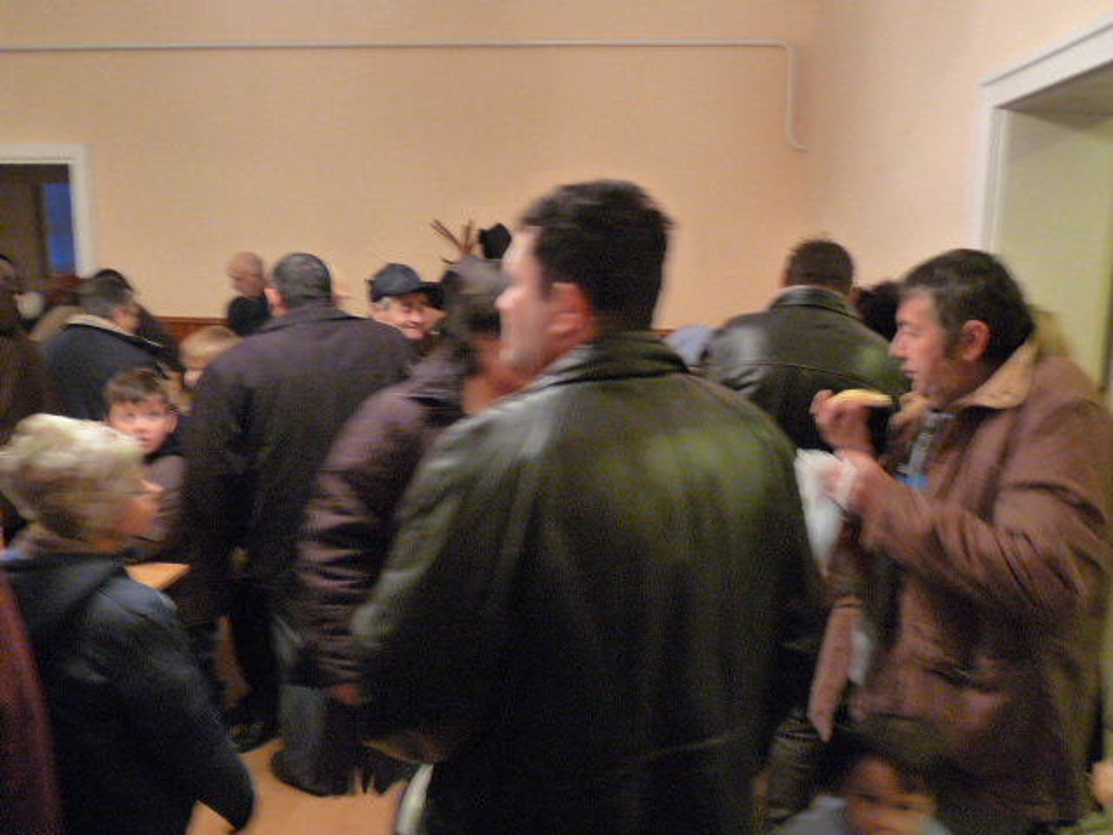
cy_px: 418
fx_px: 868
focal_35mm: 27
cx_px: 556
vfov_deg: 51.4
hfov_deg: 65.3
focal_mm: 4.8
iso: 800
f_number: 2.8
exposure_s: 1/13
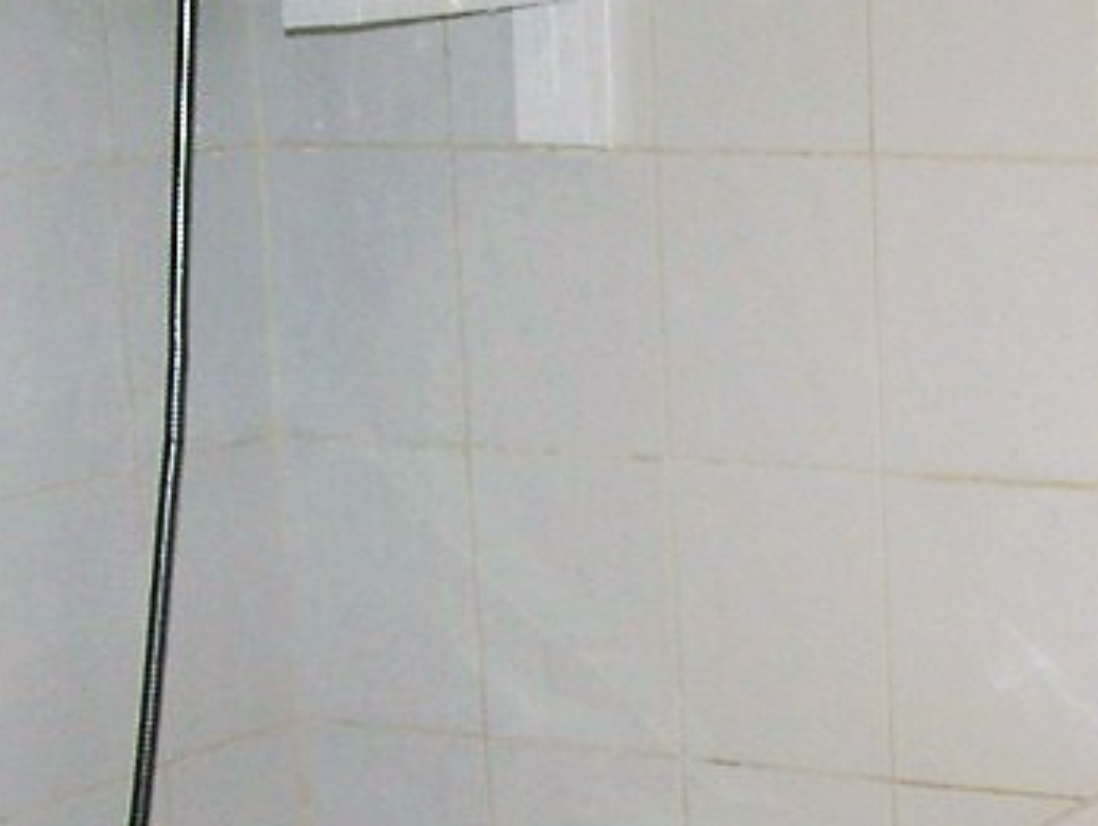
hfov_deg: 16.5
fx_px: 3556
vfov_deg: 13.1
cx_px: 1449
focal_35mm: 112
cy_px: 835
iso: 80
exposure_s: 1/40
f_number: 2.8
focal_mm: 7.8
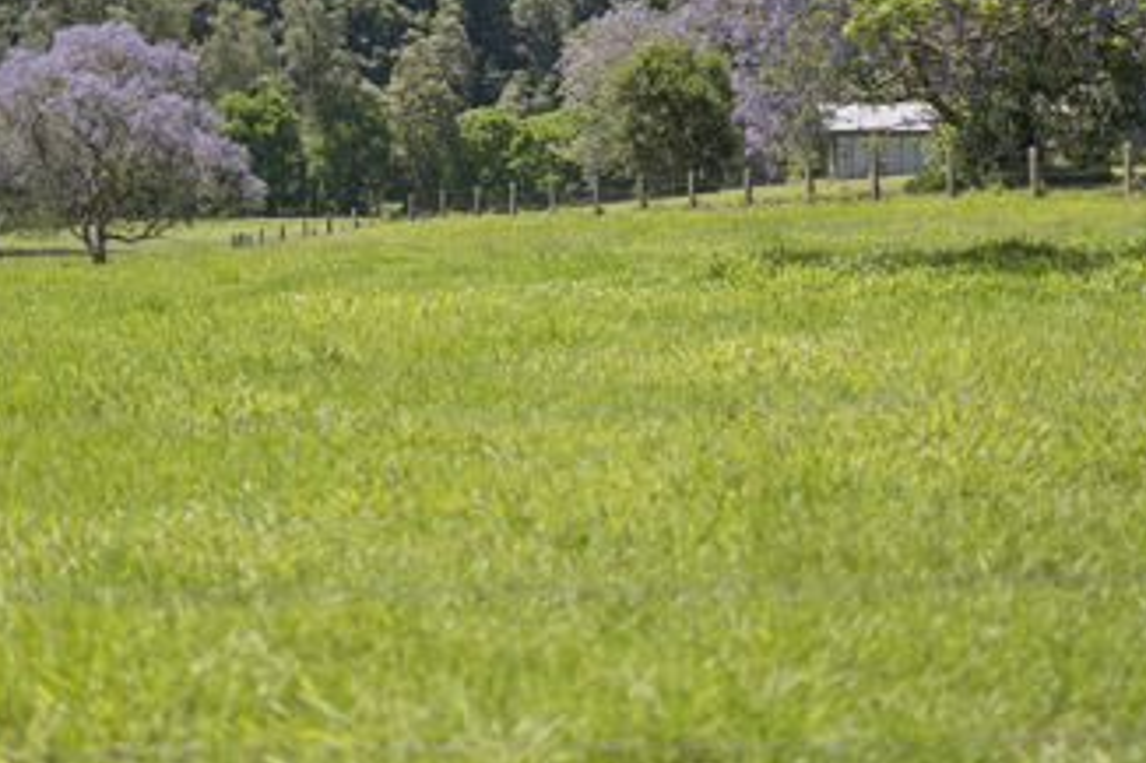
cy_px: 158
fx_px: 2736
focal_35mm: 86
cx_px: 577
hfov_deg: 23.7
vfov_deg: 15.8
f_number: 1.4
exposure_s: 1/5000
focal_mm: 35
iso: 200
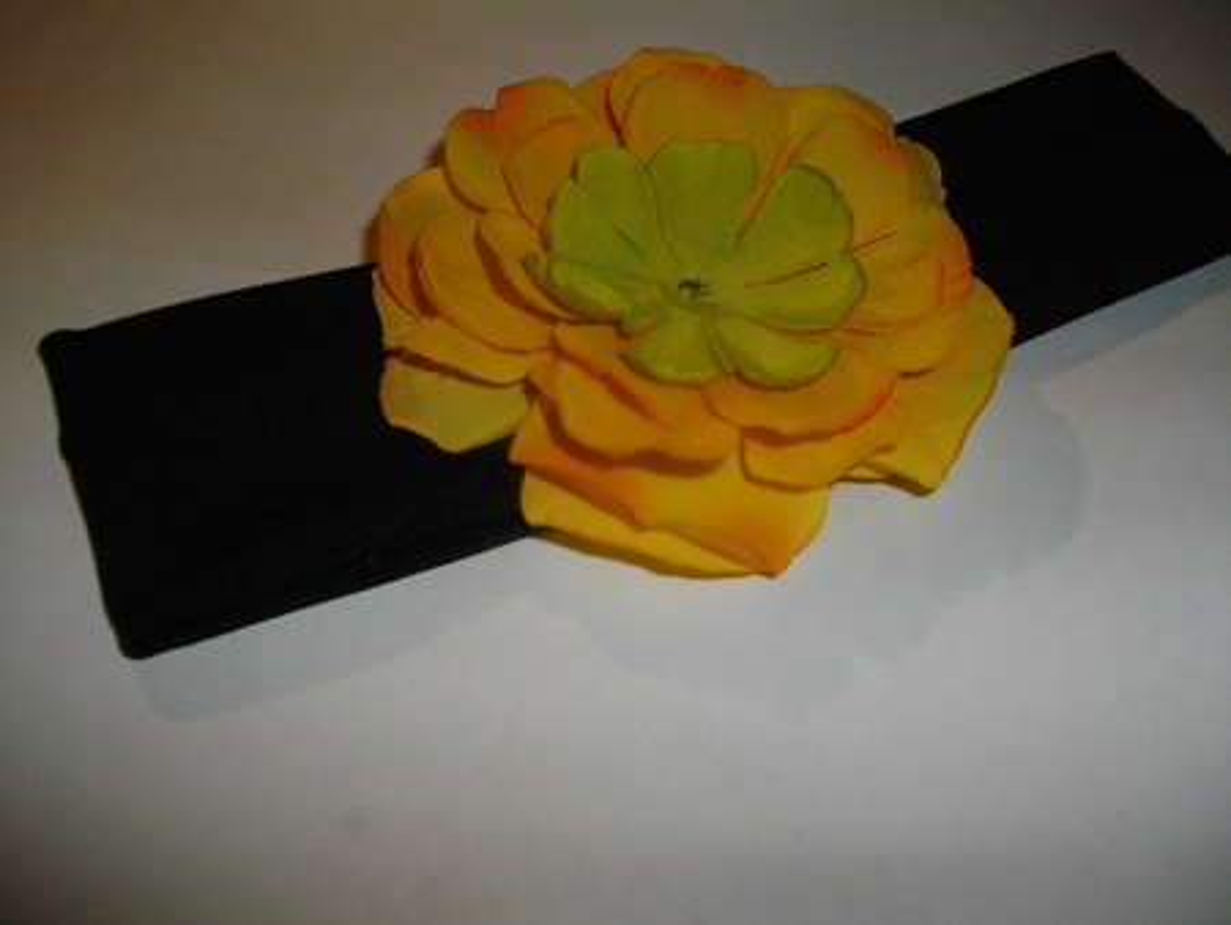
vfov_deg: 44.2
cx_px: 616
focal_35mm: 32
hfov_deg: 56.8
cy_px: 462
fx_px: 1139
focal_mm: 5.7
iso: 200
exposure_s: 1/50
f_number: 2.9
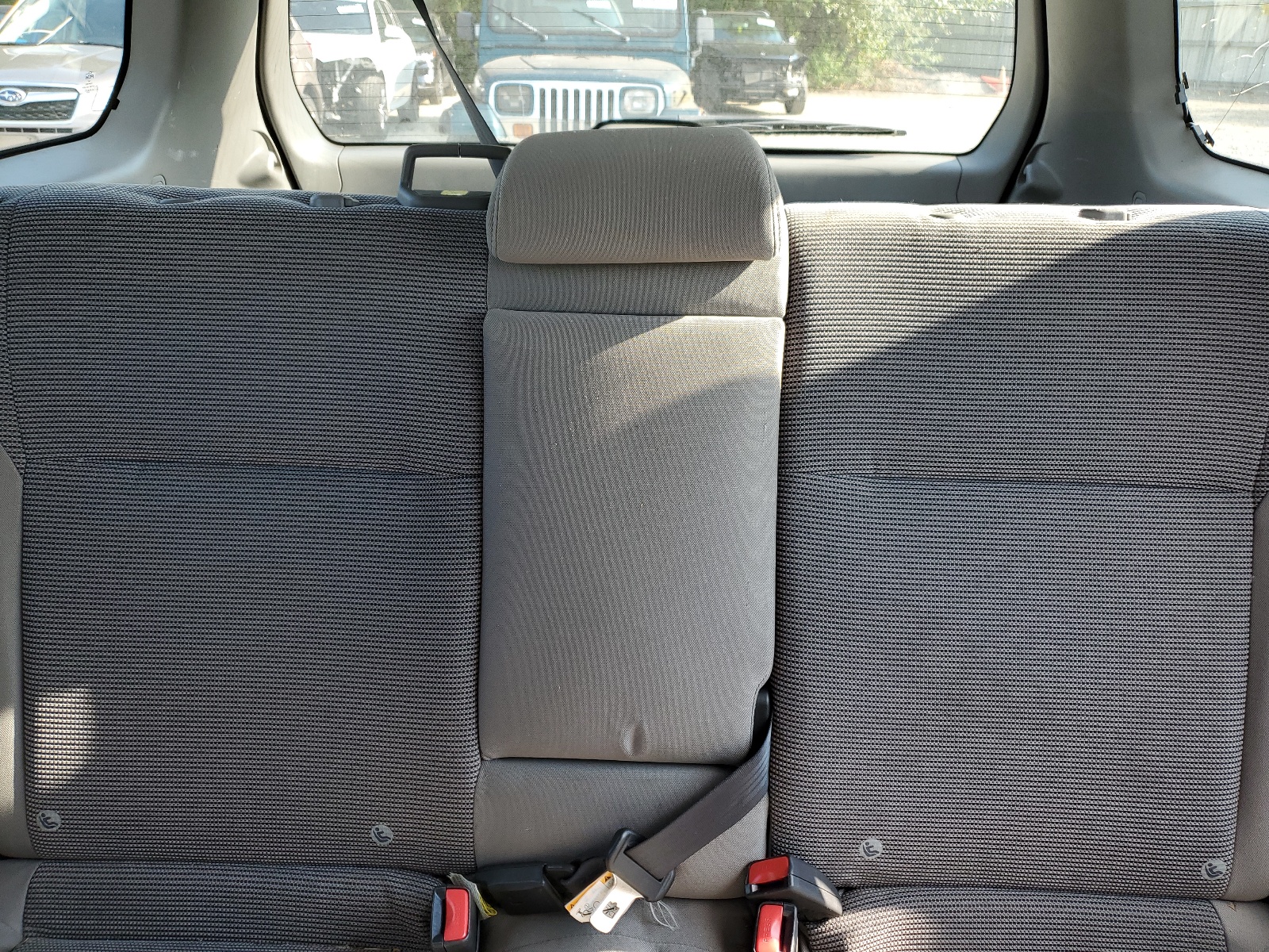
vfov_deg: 53.1
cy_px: 476
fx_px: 953
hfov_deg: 67.3
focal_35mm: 26
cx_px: 634
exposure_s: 1/370
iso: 50
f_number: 1.5
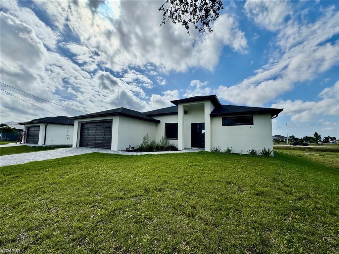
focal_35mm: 14
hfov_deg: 102.1
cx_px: 170
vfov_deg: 85.7
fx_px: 137
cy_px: 127
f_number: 2.2
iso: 40
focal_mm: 2.22
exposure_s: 1/4132
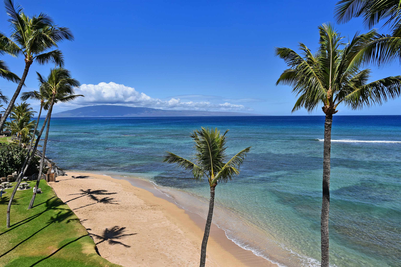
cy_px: 134
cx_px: 200
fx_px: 267
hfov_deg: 73.7
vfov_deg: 53.2
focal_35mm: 24
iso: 100
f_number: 14
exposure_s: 1/200
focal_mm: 24
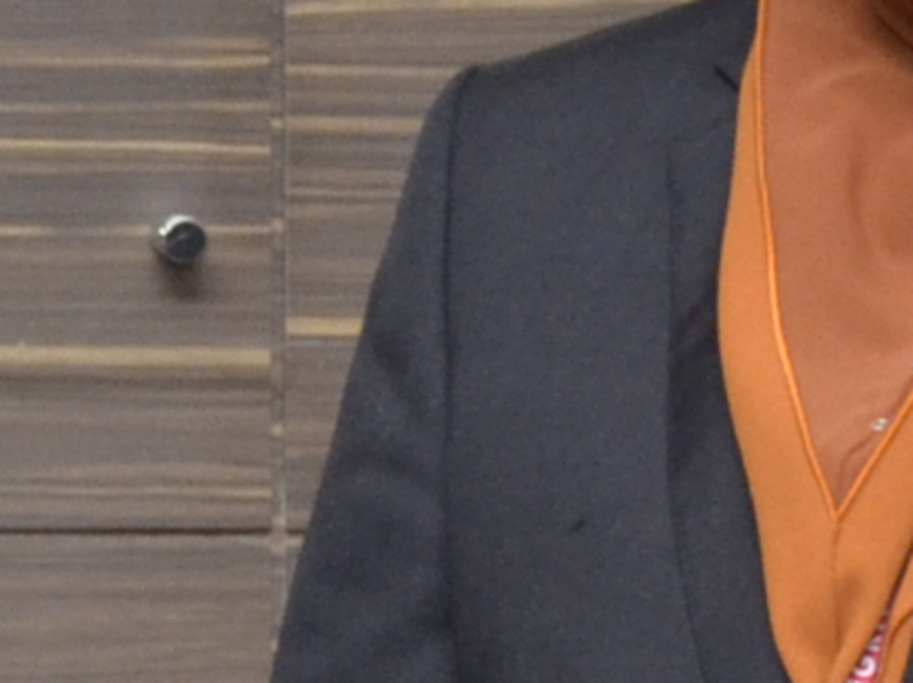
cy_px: -343
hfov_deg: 3.9
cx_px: -1671
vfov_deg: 3.0
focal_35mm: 490
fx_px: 12913
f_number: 4.2
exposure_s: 1/160
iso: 500
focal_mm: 38
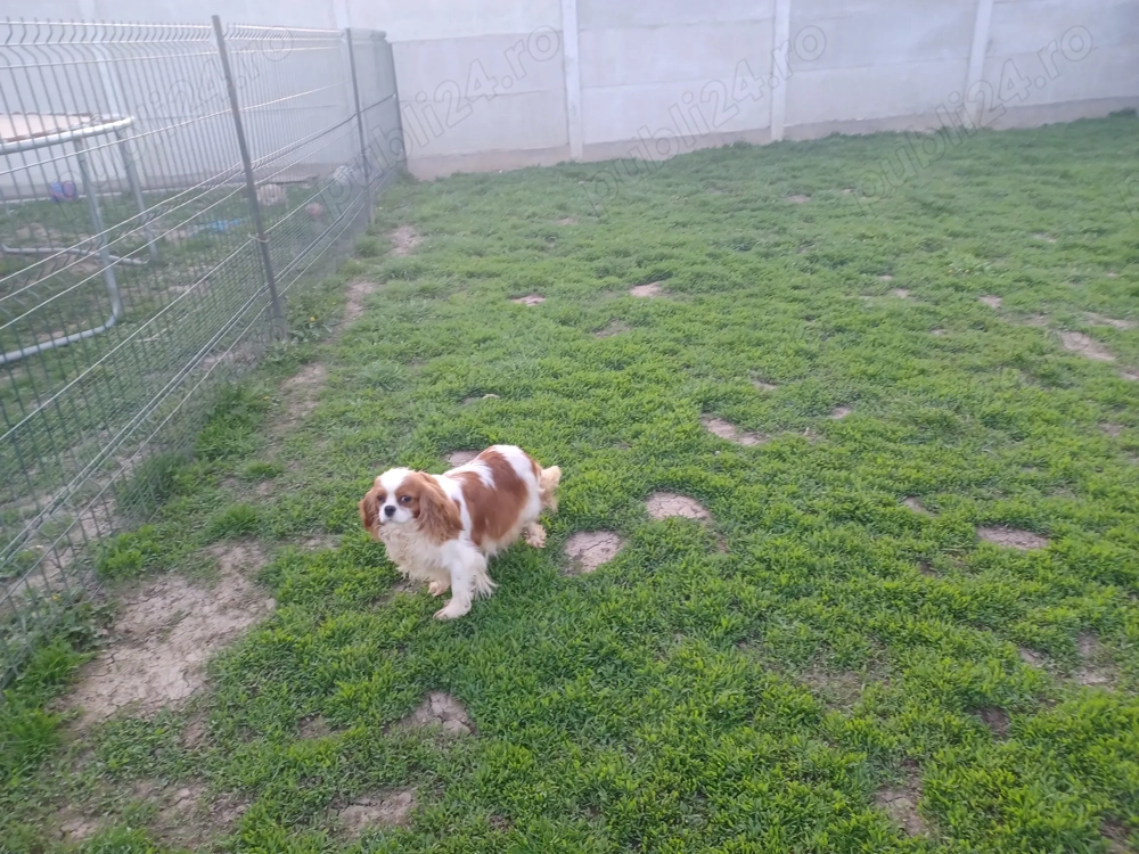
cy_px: 427
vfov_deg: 54.9
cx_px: 570
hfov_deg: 69.4
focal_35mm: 25
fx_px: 823
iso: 100
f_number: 1.8
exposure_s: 1/50
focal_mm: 4.6
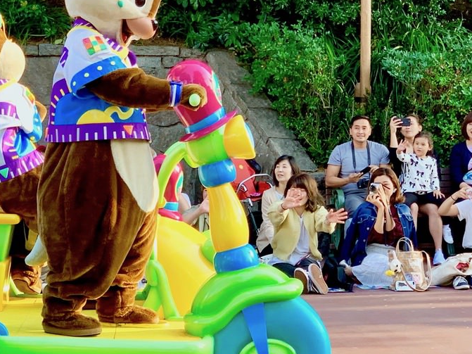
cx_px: 98
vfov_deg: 11.9
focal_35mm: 124
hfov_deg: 15.8
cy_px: 128
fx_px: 1690
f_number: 2.4
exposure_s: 1/122
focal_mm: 6
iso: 32
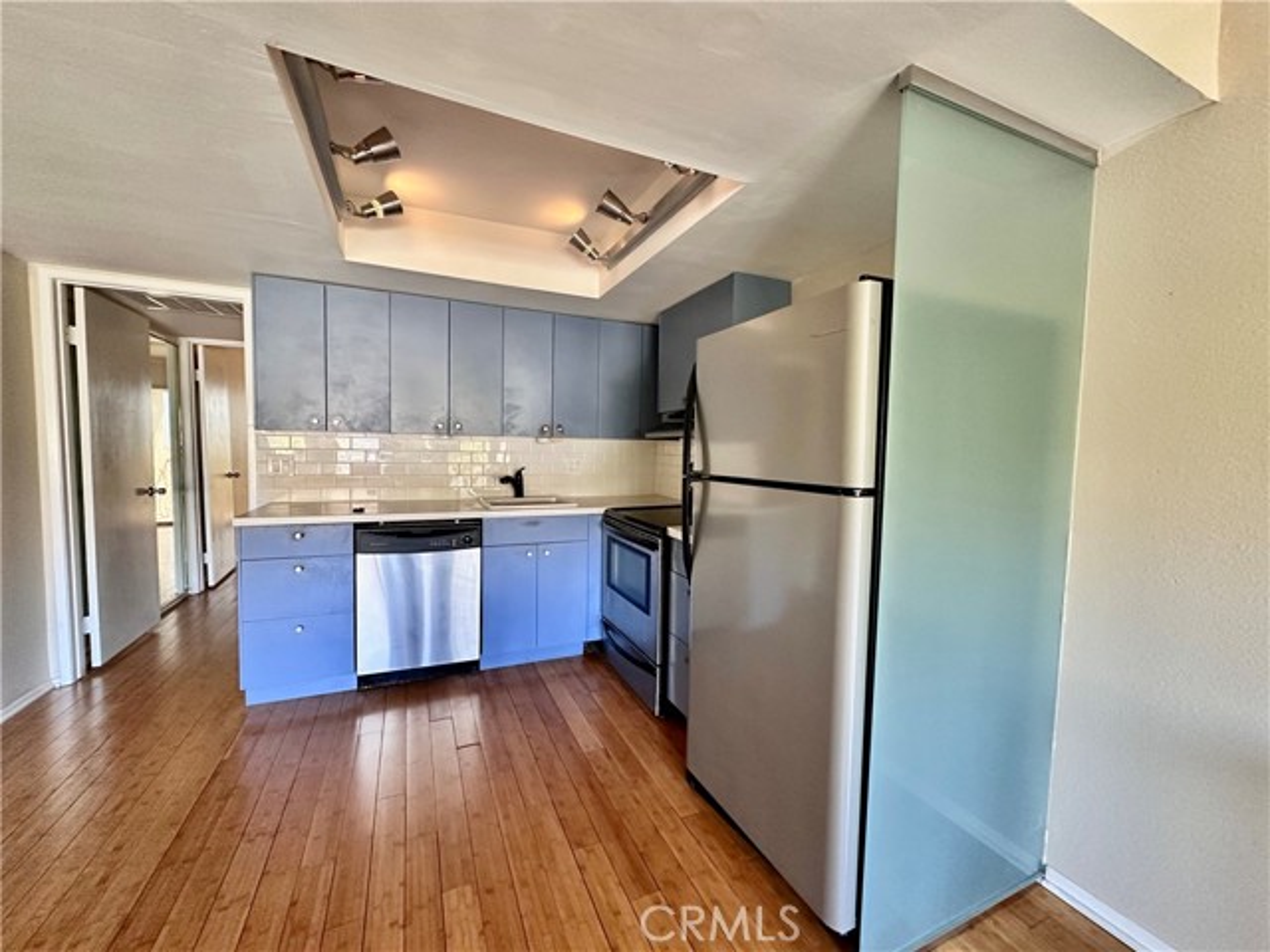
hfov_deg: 102.1
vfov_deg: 85.7
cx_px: 635
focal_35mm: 14
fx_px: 514
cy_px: 476
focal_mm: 2.22
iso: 400
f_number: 2.2
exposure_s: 1/60
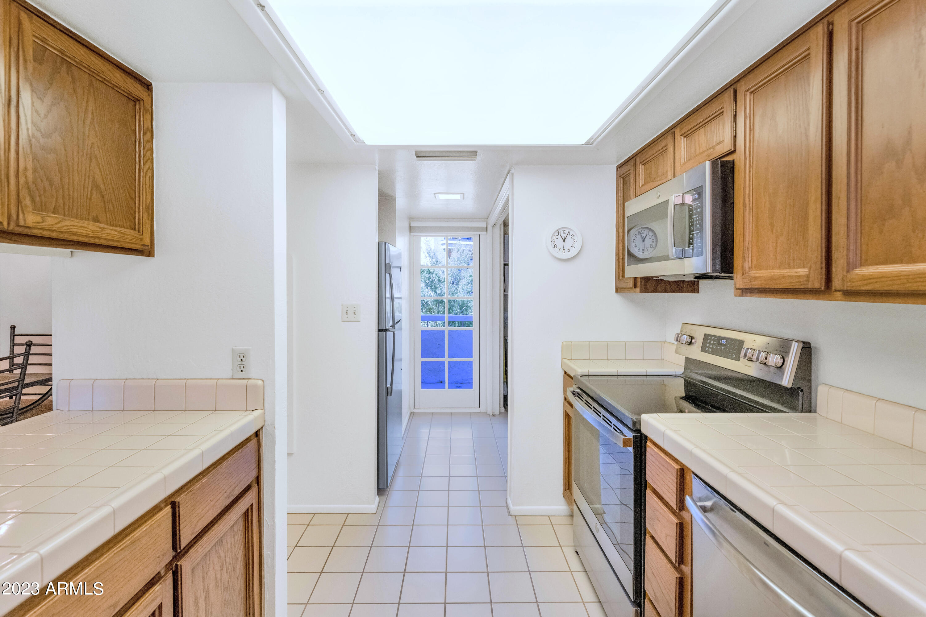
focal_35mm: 16
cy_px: 308
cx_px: 463
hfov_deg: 96.7
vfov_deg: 73.7
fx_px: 412
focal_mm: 16
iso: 1000
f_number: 7.1
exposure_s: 1/200
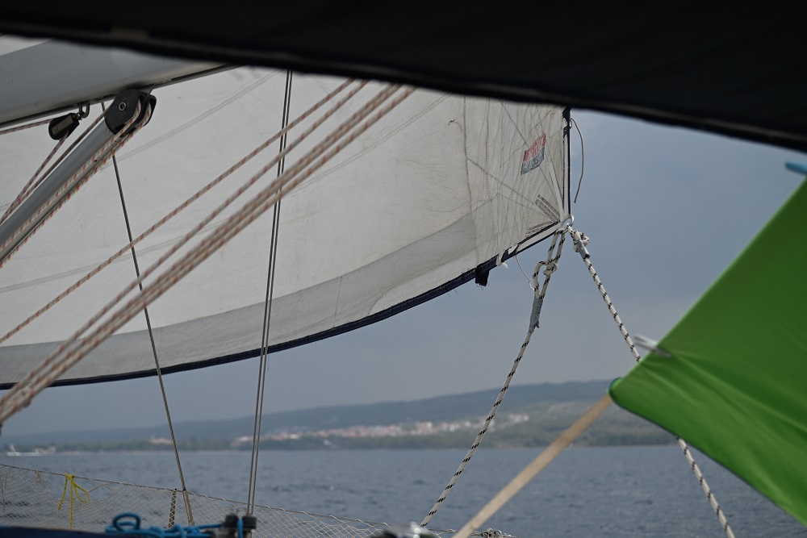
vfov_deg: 18.2
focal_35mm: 75
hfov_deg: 27.0
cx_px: 404
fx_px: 1681
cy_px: 269
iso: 100
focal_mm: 75
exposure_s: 1/1600
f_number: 4.5
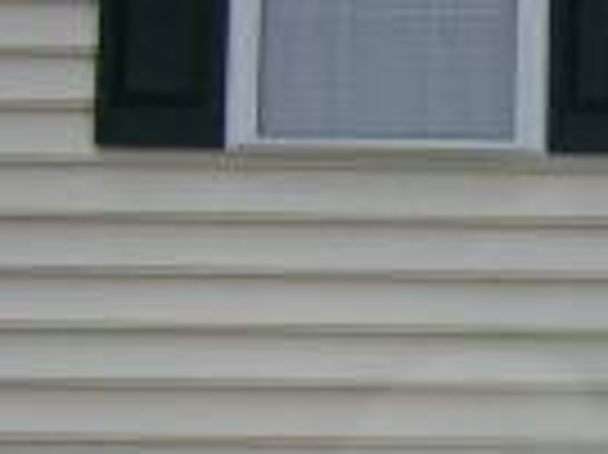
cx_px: 824
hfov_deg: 11.2
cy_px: 432
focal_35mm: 171
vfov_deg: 8.6
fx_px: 3001
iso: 100
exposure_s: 1/546
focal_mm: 6
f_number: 4.7
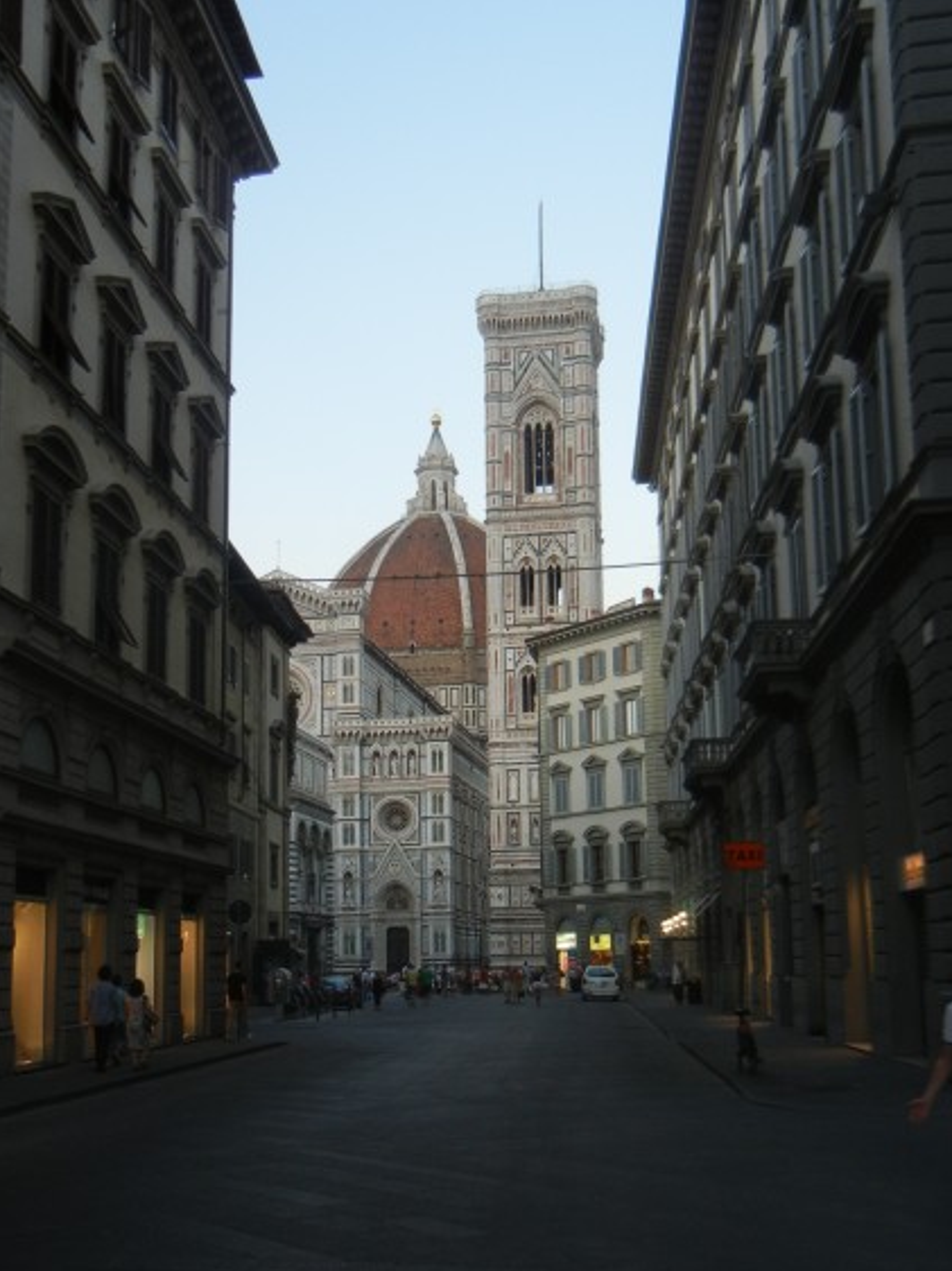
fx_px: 1505
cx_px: 450
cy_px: 755
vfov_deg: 45.6
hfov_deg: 35.1
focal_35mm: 41
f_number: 3.5
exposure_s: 1/65
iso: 202
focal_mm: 5.4
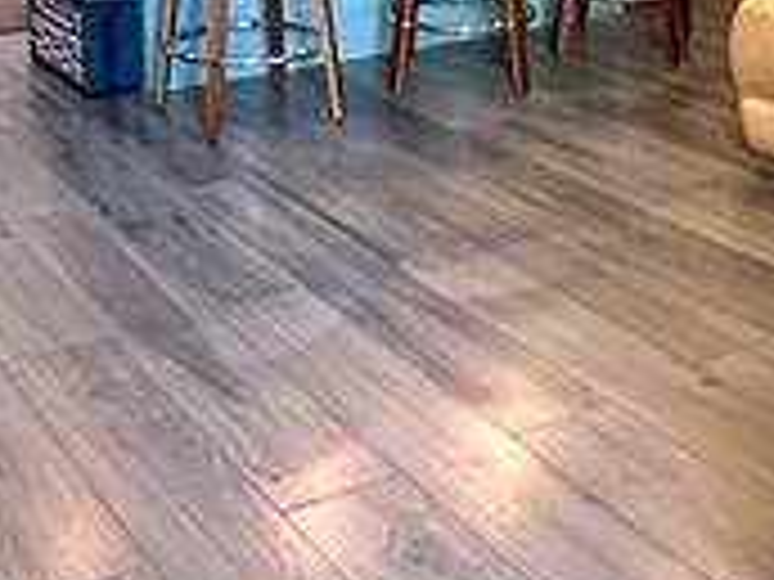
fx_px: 1453
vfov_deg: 21.2
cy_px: -94
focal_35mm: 65
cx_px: 454
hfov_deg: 29.8
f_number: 2.2
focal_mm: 2.22
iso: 400
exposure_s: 1/60
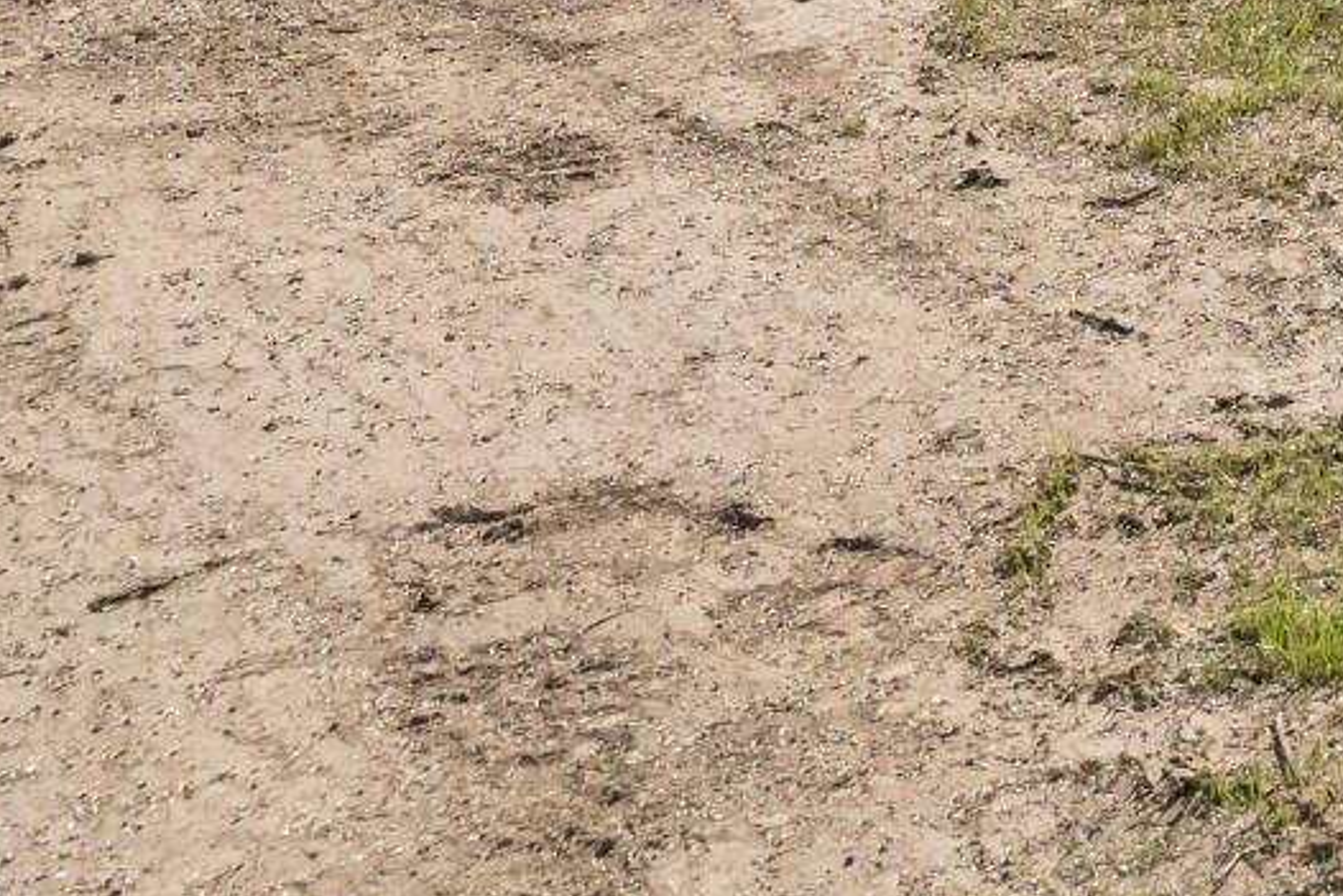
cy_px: -1385
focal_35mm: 114
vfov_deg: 10.2
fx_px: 4254
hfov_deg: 15.2
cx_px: 2500
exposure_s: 1/750
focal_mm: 20
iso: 800
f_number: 8
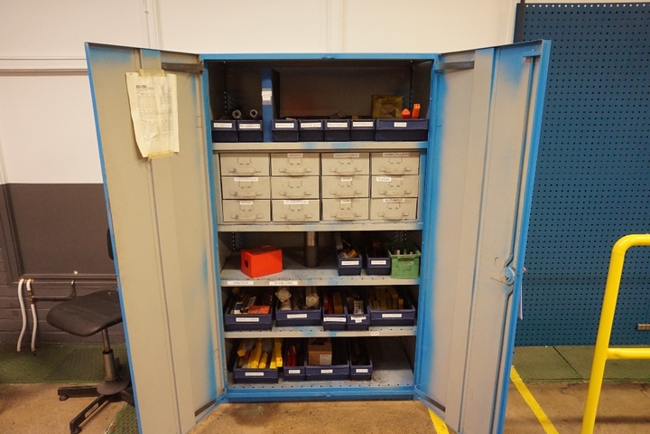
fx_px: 433
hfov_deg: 73.7
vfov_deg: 53.1
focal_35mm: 24
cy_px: 217
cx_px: 325
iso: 2500
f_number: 3.5
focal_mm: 16
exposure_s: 1/160
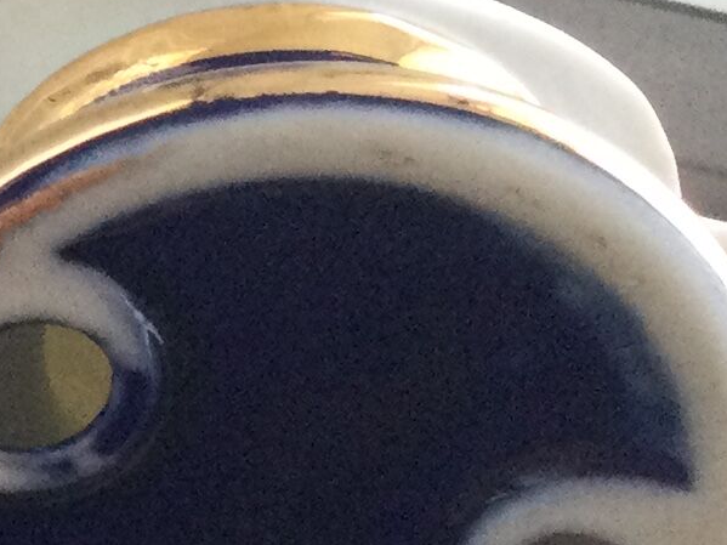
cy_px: 110
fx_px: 3549
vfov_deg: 8.8
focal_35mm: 169
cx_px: -960
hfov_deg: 10.3
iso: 80
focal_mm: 3.3
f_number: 2.4
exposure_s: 1/33
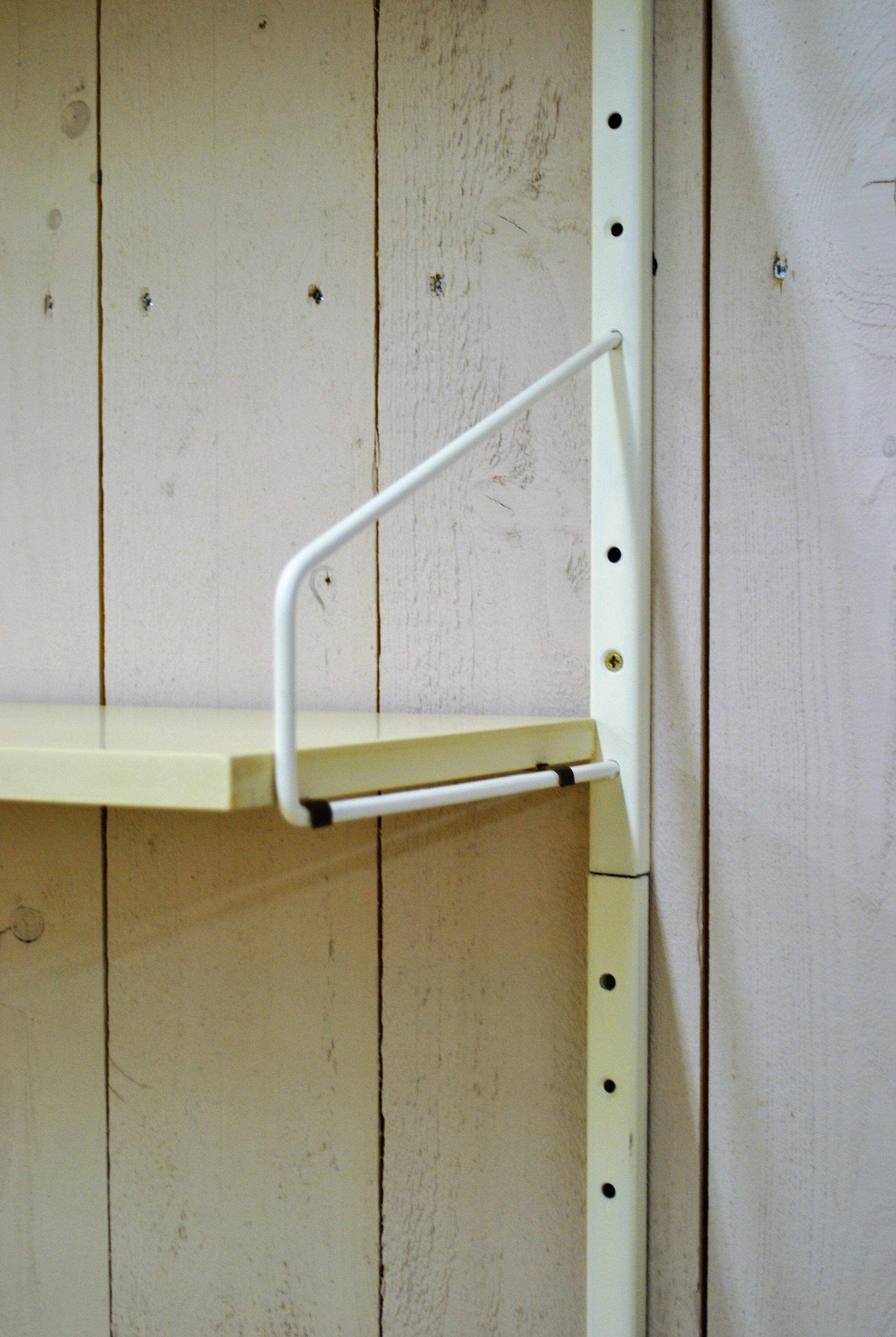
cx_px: 448
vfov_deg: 38.8
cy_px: 668
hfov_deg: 26.6
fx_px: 1898
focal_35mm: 51
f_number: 5
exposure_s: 1/30
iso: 250
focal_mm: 34
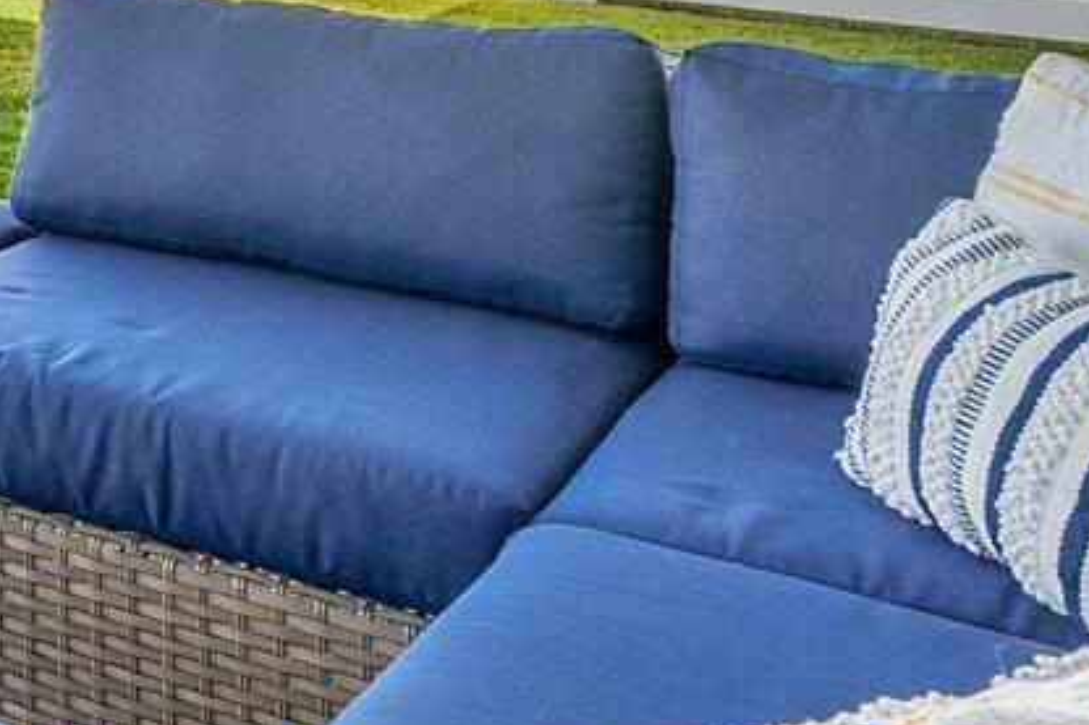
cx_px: -848
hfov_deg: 20.8
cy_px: -381
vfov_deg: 17.6
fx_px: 2086
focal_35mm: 69
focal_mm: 14
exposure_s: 1/40
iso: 80
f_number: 9
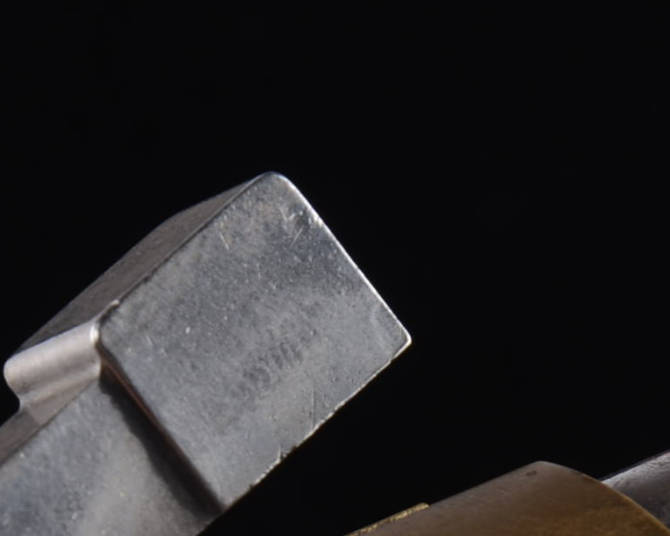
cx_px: 623
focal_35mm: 477
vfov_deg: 3.2
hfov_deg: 4.1
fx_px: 9447
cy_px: 568
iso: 160
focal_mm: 105
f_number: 14
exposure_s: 1/80
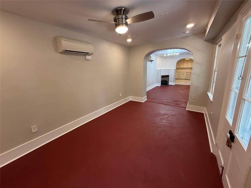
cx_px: 126
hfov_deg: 102.1
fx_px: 102
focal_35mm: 14
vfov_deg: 85.7
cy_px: 94
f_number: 2.2
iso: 200
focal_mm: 2.22
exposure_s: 1/60
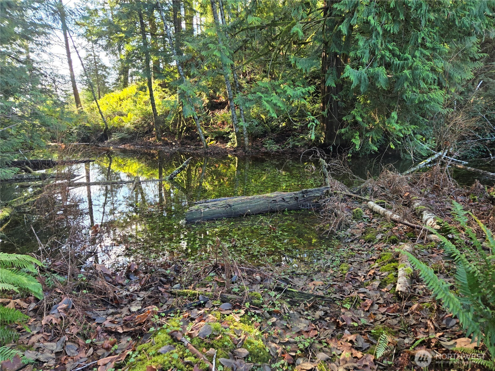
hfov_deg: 73.9
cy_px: 186
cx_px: 248
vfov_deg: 58.9
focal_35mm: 23
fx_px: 329
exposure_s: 1/180
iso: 100
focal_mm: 5.4
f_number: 1.8
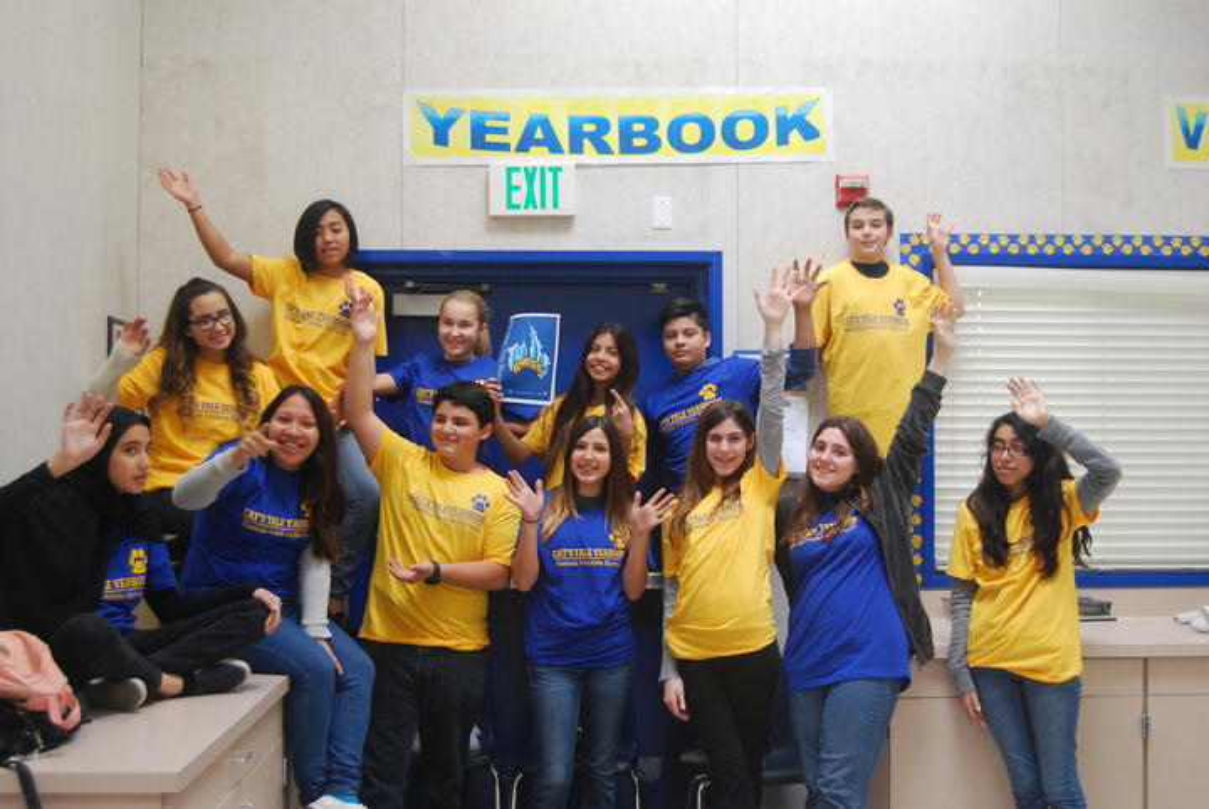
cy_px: 404
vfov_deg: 32.0
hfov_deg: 46.3
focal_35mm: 42
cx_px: 604
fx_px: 1412
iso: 800
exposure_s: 1/50
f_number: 4.2
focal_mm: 28
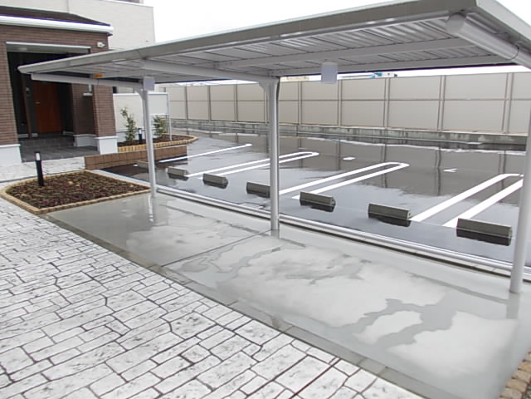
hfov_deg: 63.4
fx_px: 430
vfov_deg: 49.7
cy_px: 200
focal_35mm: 28
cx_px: 266
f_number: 2.7
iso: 80
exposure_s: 1/60
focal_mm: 4
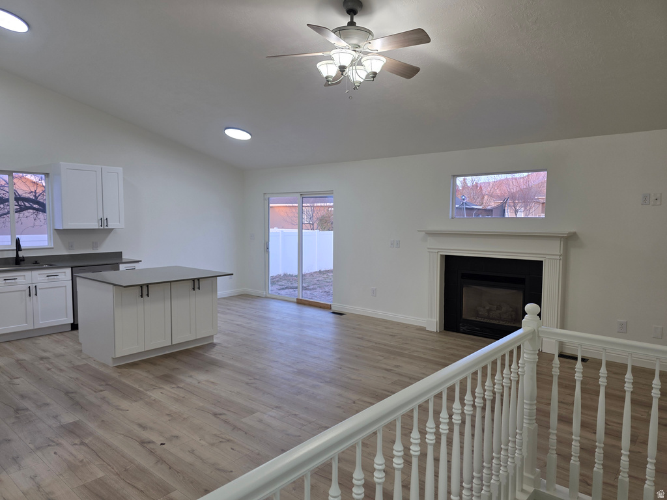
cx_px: 334
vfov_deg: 58.9
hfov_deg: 73.9
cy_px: 250
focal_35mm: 23
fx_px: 443
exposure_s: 1/120
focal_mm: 6.3
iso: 100
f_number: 1.7
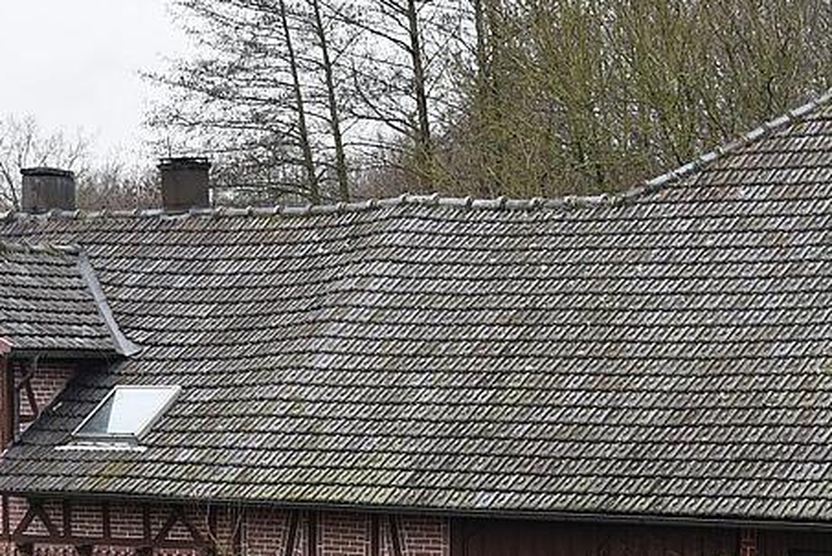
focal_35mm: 138
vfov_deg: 9.9
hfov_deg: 14.8
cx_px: 394
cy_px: 477
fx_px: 3192
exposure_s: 1/800
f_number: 4
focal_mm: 58
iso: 800
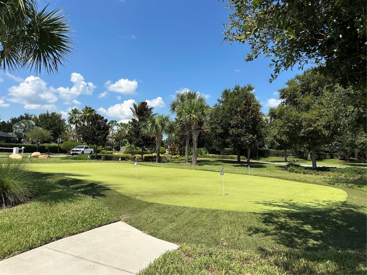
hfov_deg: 71.6
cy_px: 138
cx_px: 184
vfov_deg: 56.8
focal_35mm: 24
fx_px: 254
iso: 80
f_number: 1.78
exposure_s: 1/5000
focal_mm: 6.86
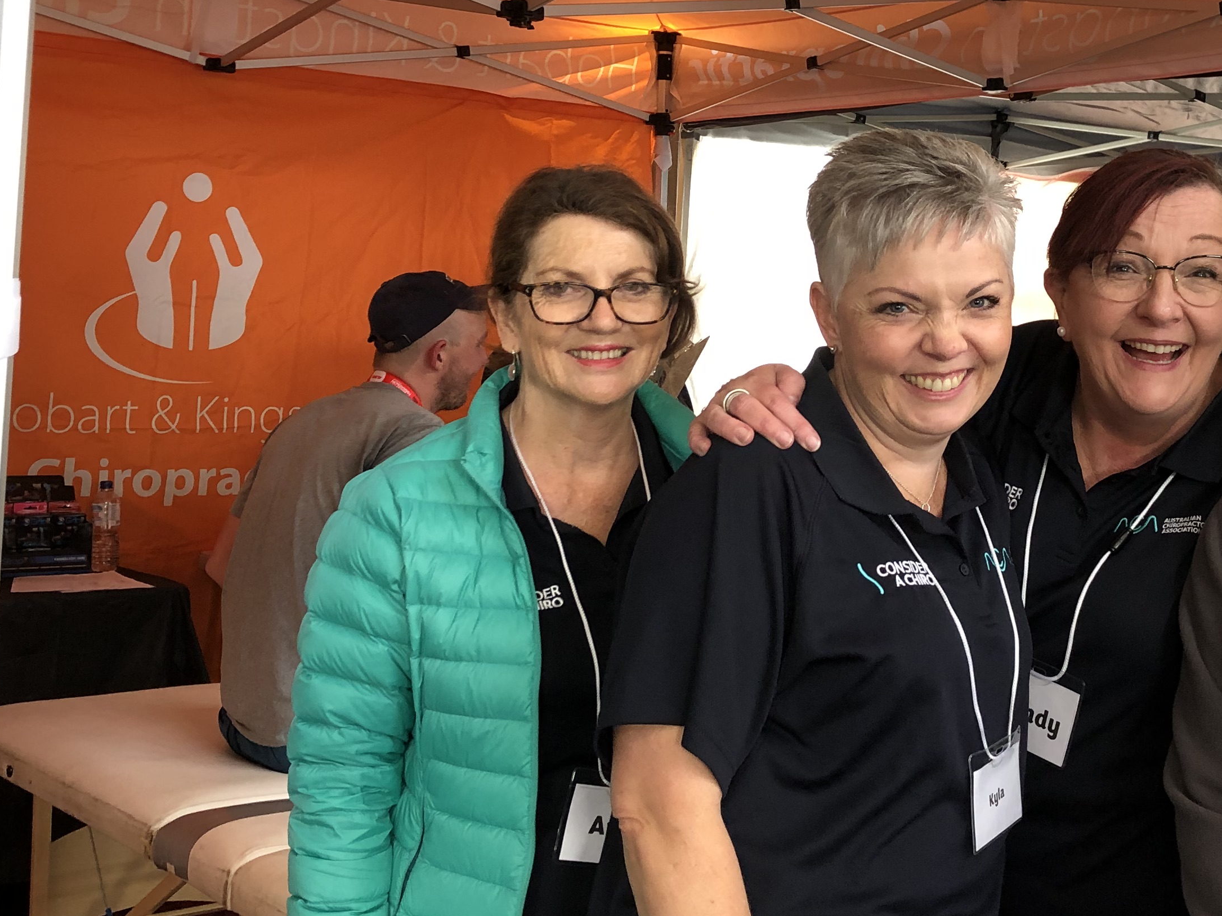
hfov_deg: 36.3
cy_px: 306
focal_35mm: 52
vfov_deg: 27.9
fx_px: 1836
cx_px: 840
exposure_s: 1/17
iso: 40
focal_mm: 3.99
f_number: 1.8
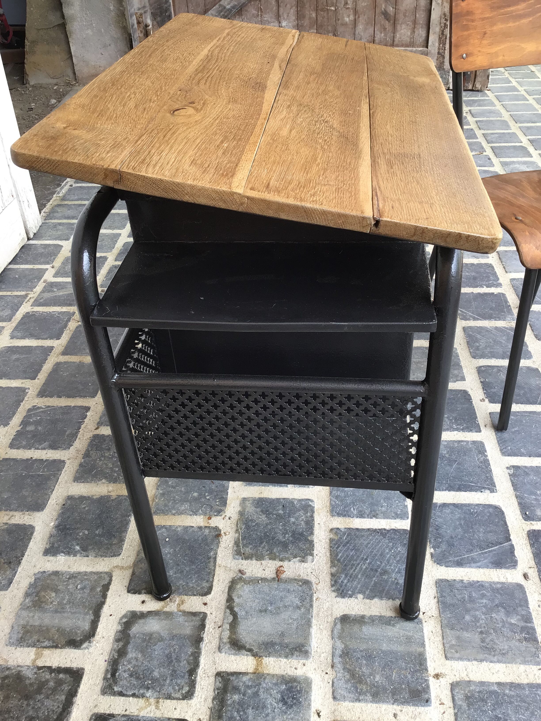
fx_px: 646
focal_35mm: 31
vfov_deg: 58.4
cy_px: 360
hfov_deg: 45.4
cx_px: 270
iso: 32
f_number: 2.4
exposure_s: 1/100
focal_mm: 3.3
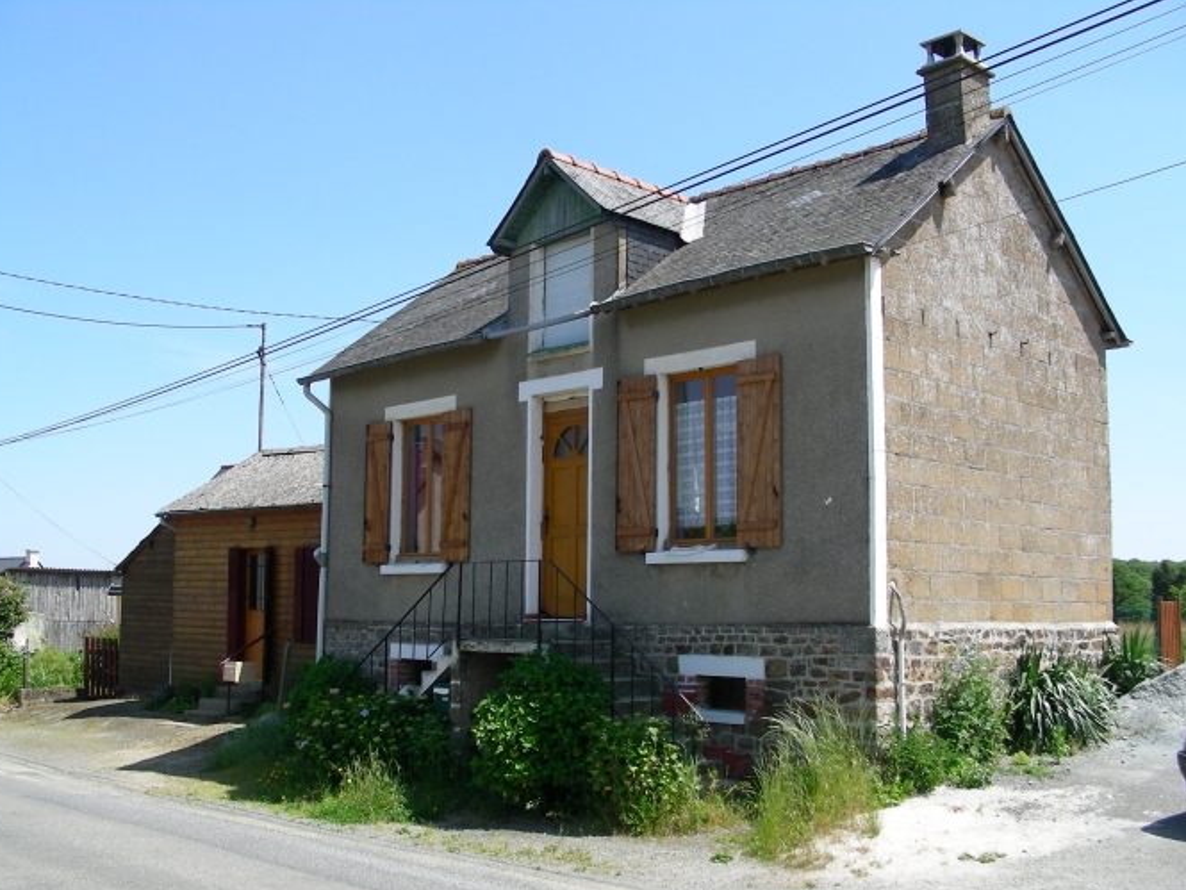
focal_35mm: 39
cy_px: 453
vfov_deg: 36.8
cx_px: 581
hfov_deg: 47.9
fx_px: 1336
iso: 50
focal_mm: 6.3
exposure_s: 1/474
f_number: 4
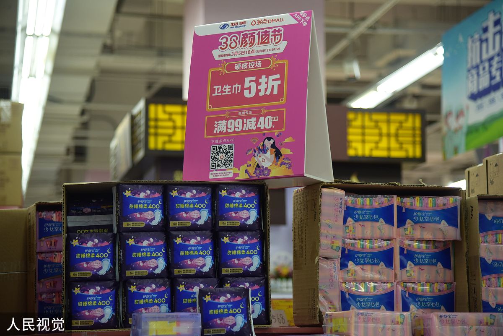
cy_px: 168
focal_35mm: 86
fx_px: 1202
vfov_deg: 15.9
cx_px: 252
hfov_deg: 23.6
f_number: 4
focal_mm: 86
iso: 800
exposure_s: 1/200
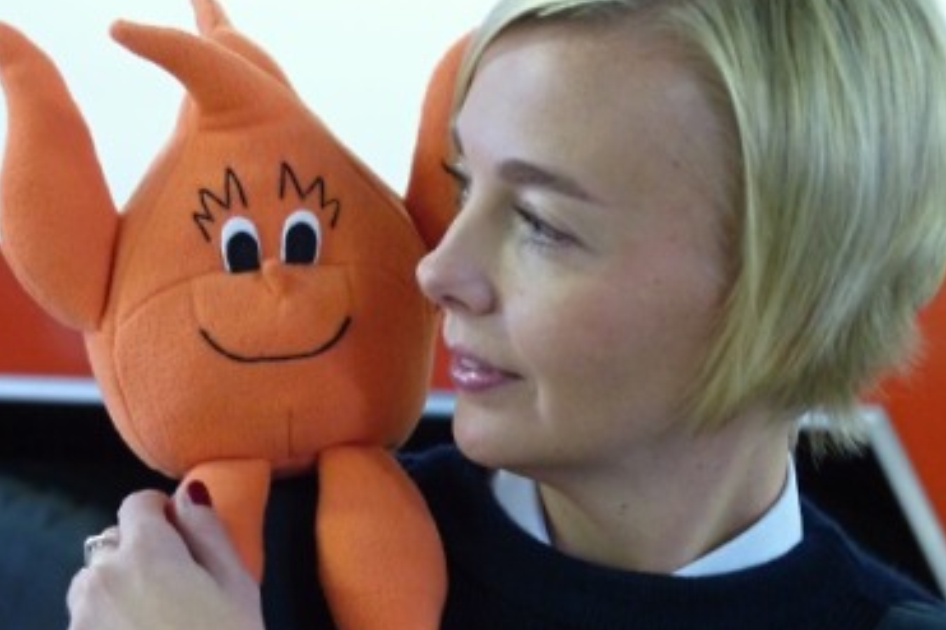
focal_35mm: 130
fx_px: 3414
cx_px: 482
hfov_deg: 15.8
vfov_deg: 10.5
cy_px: 270
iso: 400
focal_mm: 20.9
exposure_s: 1/13
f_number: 2.8
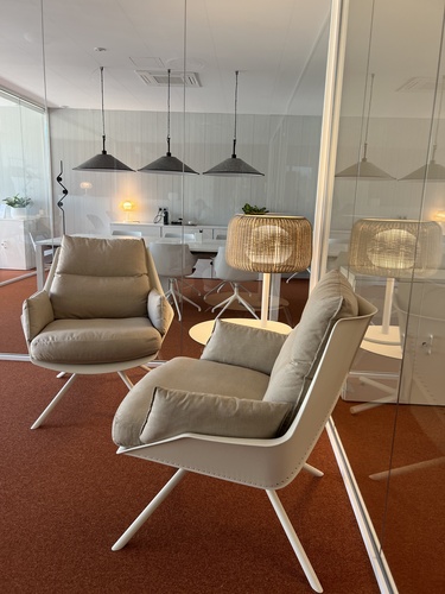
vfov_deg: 67.3
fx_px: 446
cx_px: 222
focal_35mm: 26
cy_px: 297
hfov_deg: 53.1
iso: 100
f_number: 1.5
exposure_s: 1/121
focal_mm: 5.7
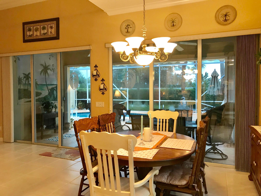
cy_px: 98
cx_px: 130
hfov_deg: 63.4
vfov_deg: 49.7
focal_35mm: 28
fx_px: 211
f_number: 1.8
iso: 40
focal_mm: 3.99
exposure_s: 1/20
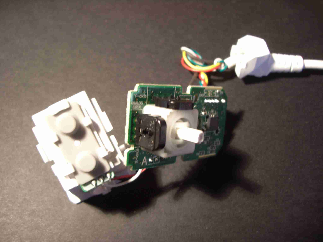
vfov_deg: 40.7
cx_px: 162
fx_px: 327
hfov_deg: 52.6
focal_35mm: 35
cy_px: 121
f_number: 2.6
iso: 100
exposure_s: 1/5
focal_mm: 5.8
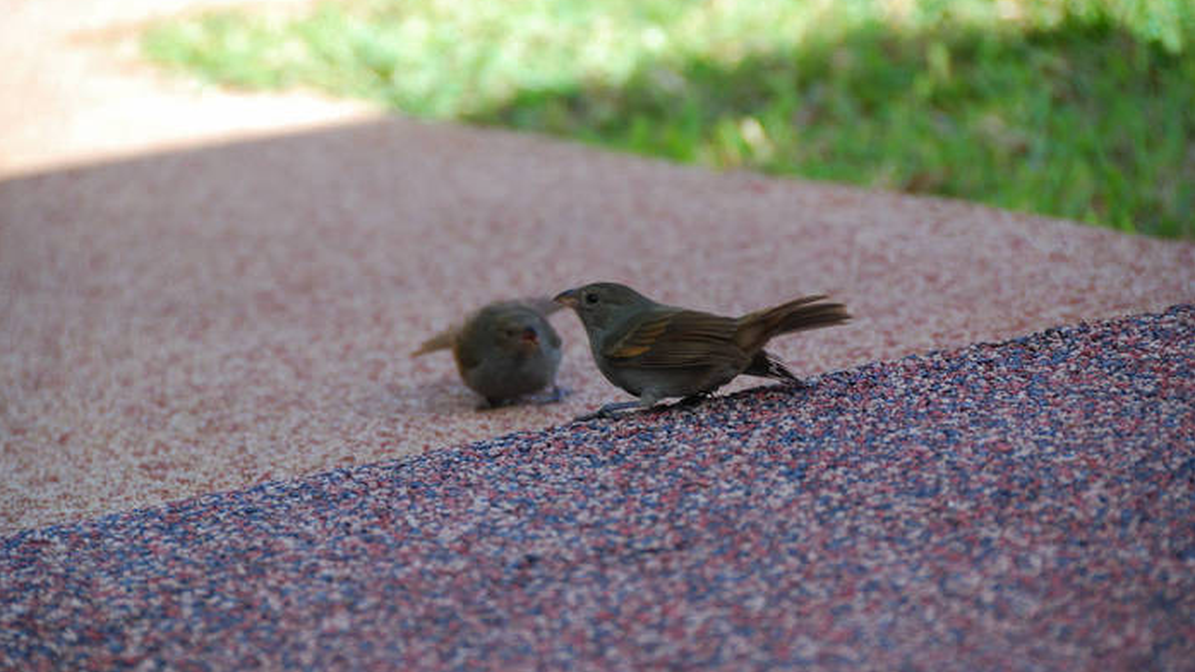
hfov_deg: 6.8
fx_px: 10013
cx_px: 597
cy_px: 362
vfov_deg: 3.8
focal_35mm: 316
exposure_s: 1/400
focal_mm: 200
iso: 450
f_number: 5.6
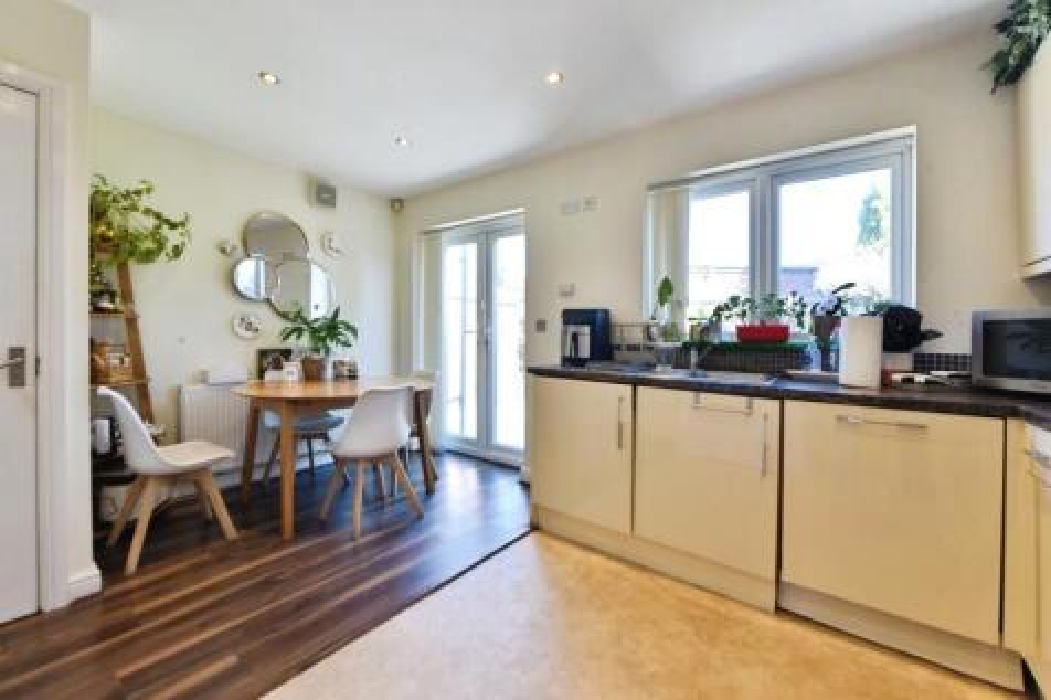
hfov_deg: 104.3
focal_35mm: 14
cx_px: 526
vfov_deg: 81.2
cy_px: 350
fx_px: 409
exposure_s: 1/20
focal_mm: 14
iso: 500
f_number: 11
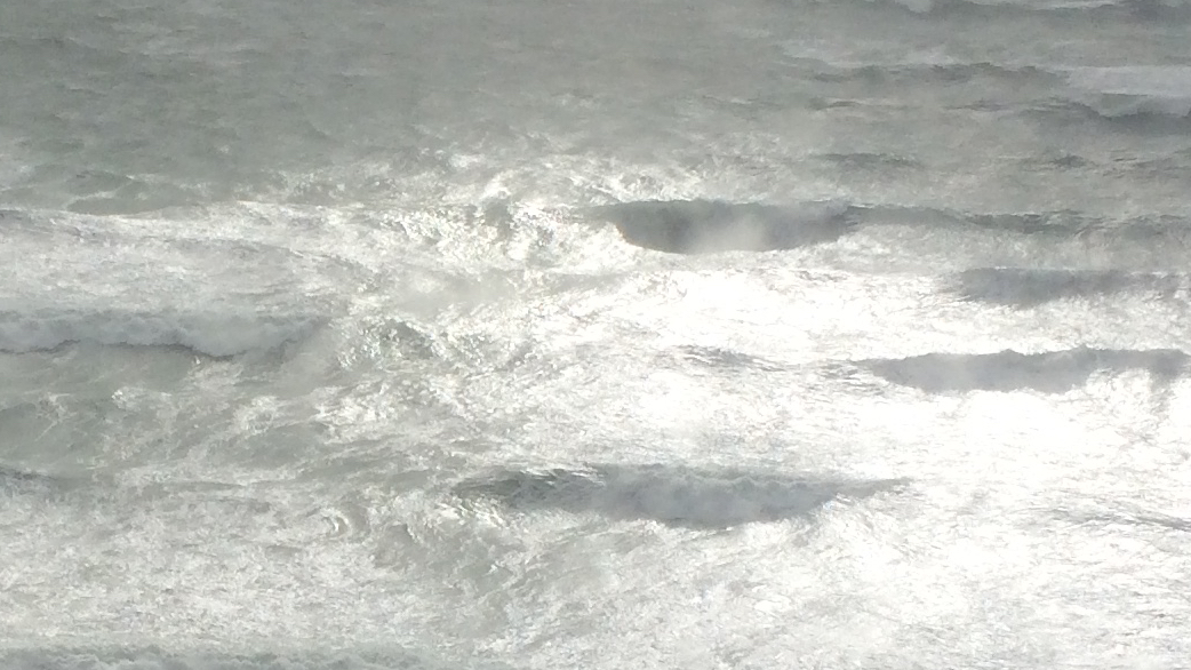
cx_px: 214
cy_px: 528
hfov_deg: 21.3
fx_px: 3126
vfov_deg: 12.2
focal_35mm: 99
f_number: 2.2
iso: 32
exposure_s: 1/3731
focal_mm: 4.15
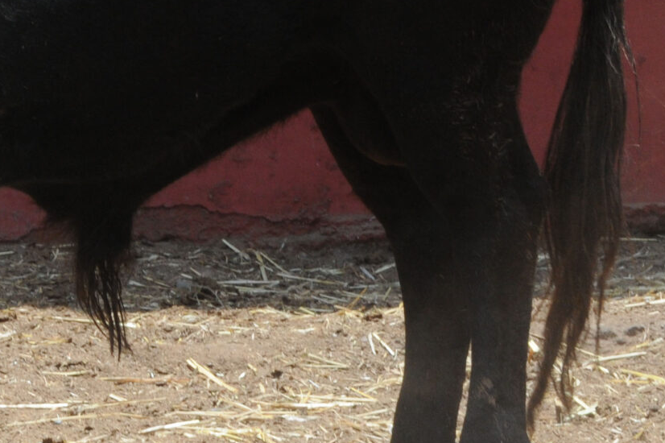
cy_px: 35
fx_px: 5318
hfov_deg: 7.1
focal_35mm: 288
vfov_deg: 4.8
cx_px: -182
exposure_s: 1/125
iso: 400
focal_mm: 62
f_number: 11
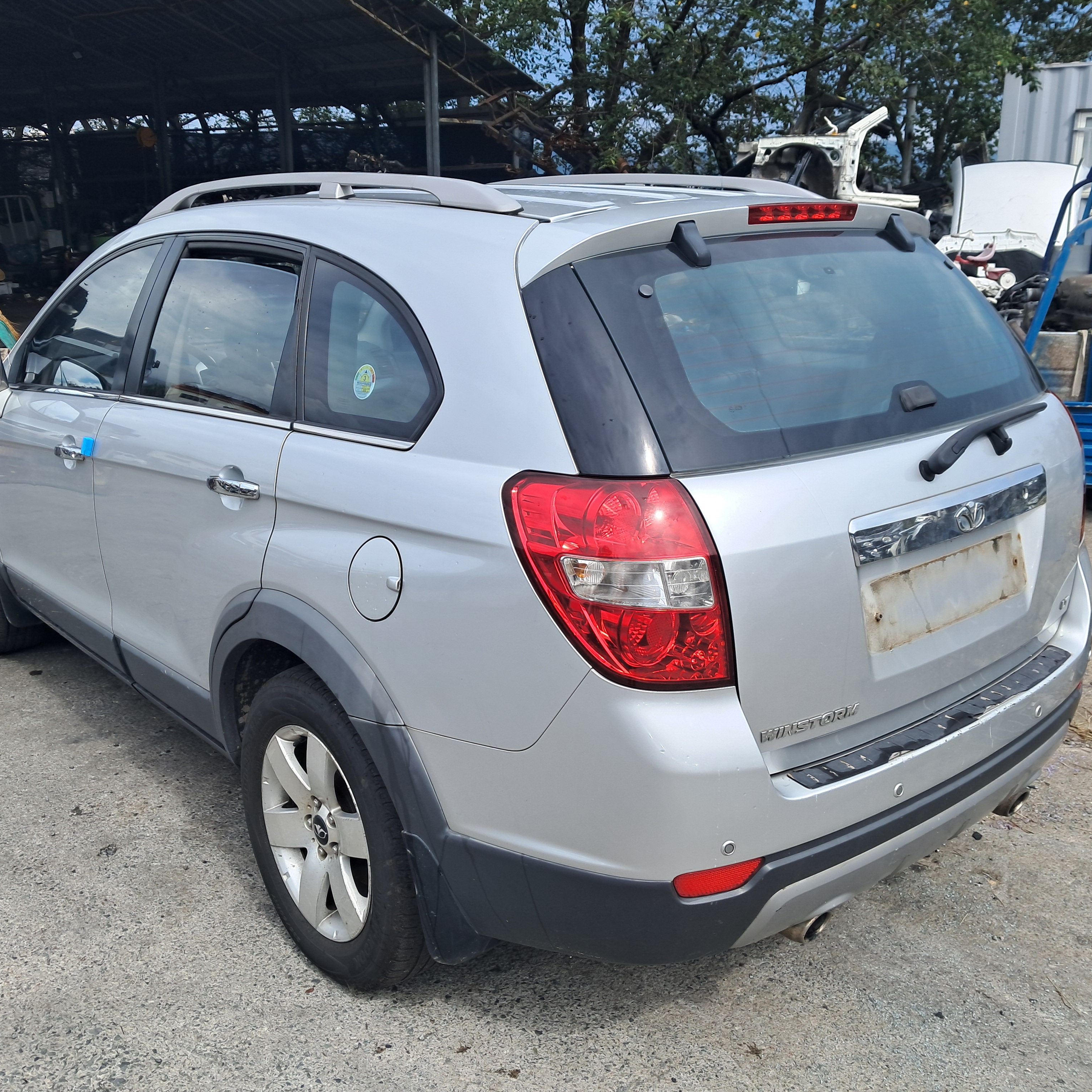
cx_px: 524
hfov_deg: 51.1
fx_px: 1142
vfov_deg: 51.1
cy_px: 547
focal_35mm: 32
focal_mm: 4
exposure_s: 1/457
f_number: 1.8
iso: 50
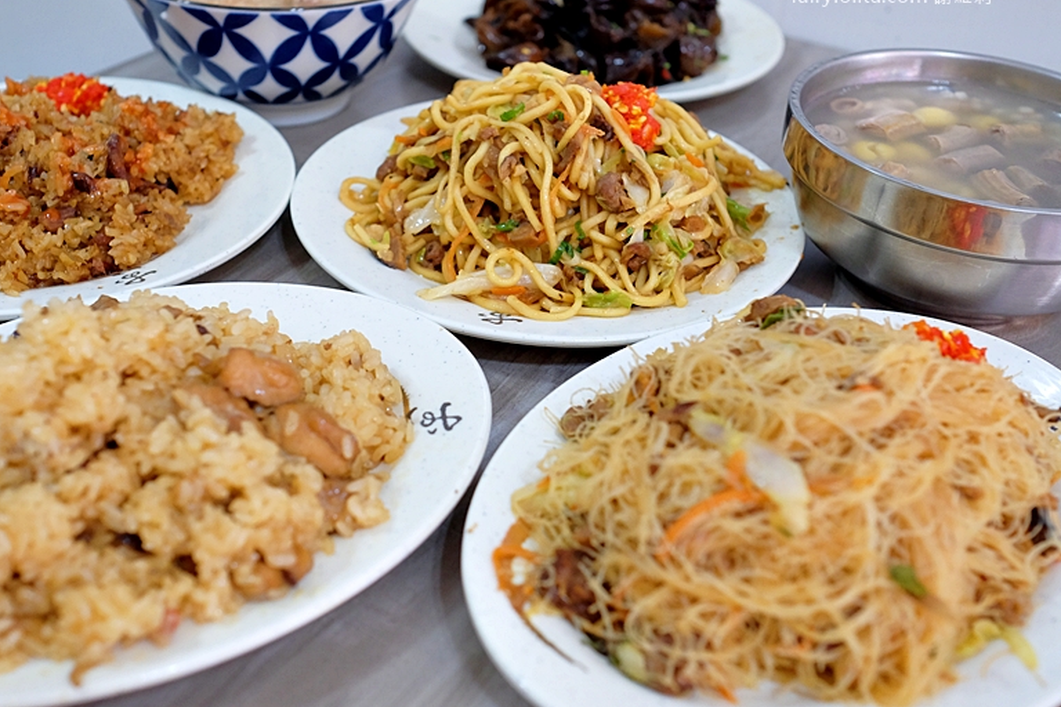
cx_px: 448
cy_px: 313
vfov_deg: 32.6
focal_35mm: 41
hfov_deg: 47.2
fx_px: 1208
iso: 1000
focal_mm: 23
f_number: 3.6
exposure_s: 1/90
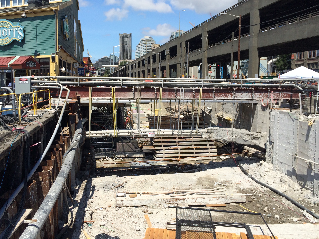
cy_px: 106
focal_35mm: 33
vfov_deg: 42.9
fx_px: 304
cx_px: 144
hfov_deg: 55.3
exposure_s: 1/2740
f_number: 2.2
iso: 32
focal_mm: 4.15
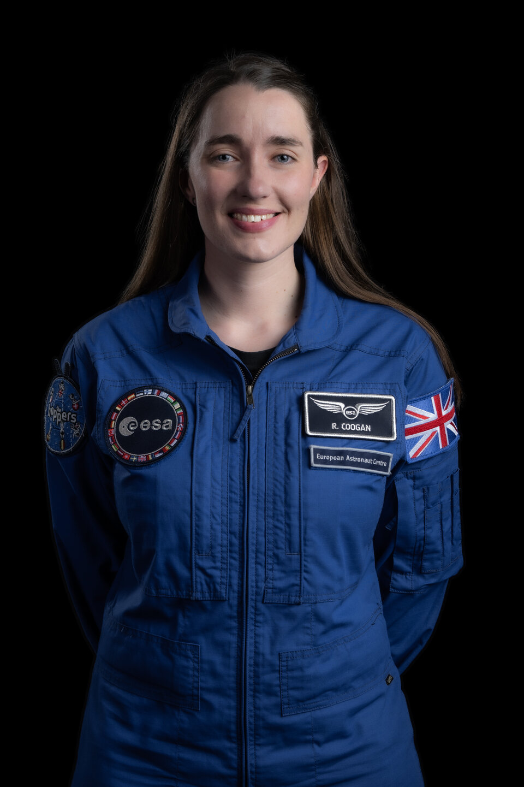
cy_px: 394
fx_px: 1442
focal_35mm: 66
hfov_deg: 20.6
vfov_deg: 30.5
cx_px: 262
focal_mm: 44
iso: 100
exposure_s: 1/200
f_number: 5.6
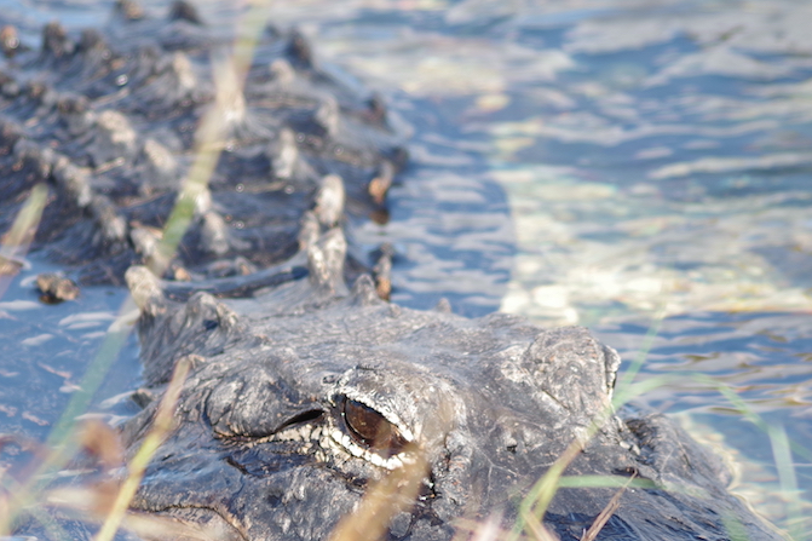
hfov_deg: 3.4
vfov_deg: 2.2
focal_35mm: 612
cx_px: 333
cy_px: 358
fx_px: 13800
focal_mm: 190
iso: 100
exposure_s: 1/160
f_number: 4.5
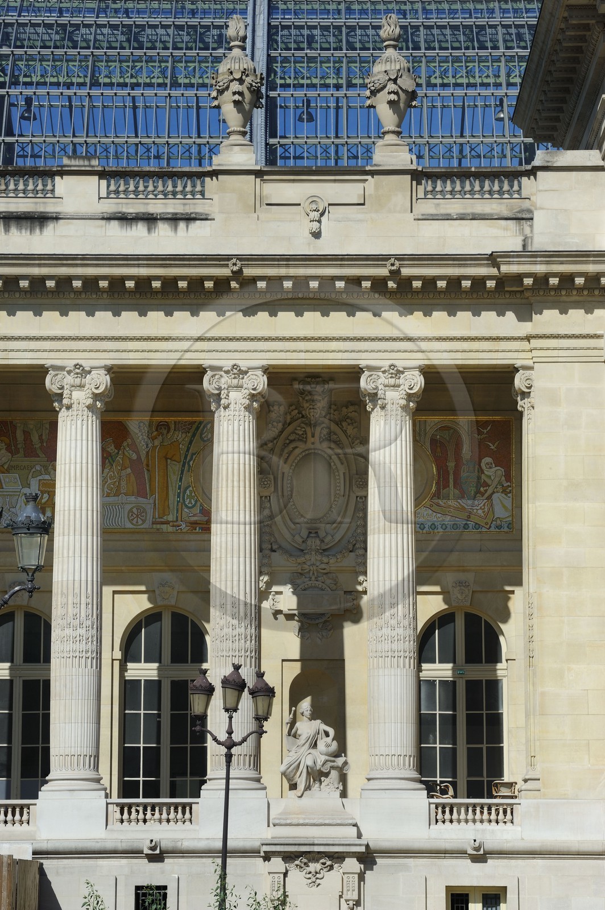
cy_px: 455
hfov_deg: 11.2
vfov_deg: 16.8
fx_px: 3081
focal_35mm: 122
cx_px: 302
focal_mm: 122
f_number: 13
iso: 200
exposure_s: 1/200
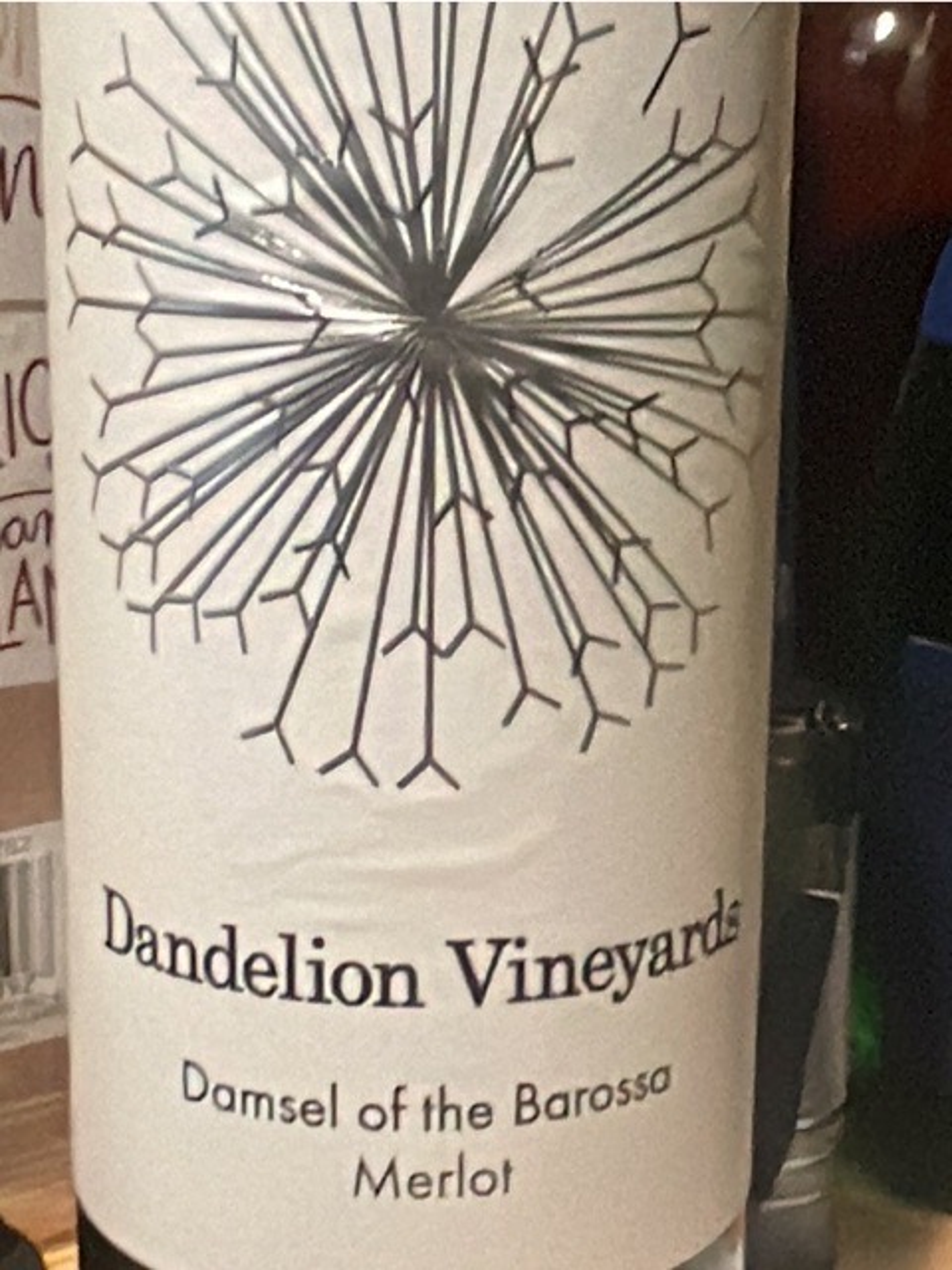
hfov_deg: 46.8
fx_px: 1100
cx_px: 476
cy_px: 635
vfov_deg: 60.0
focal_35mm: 30
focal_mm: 1.54
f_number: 2.4
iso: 640
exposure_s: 1/60
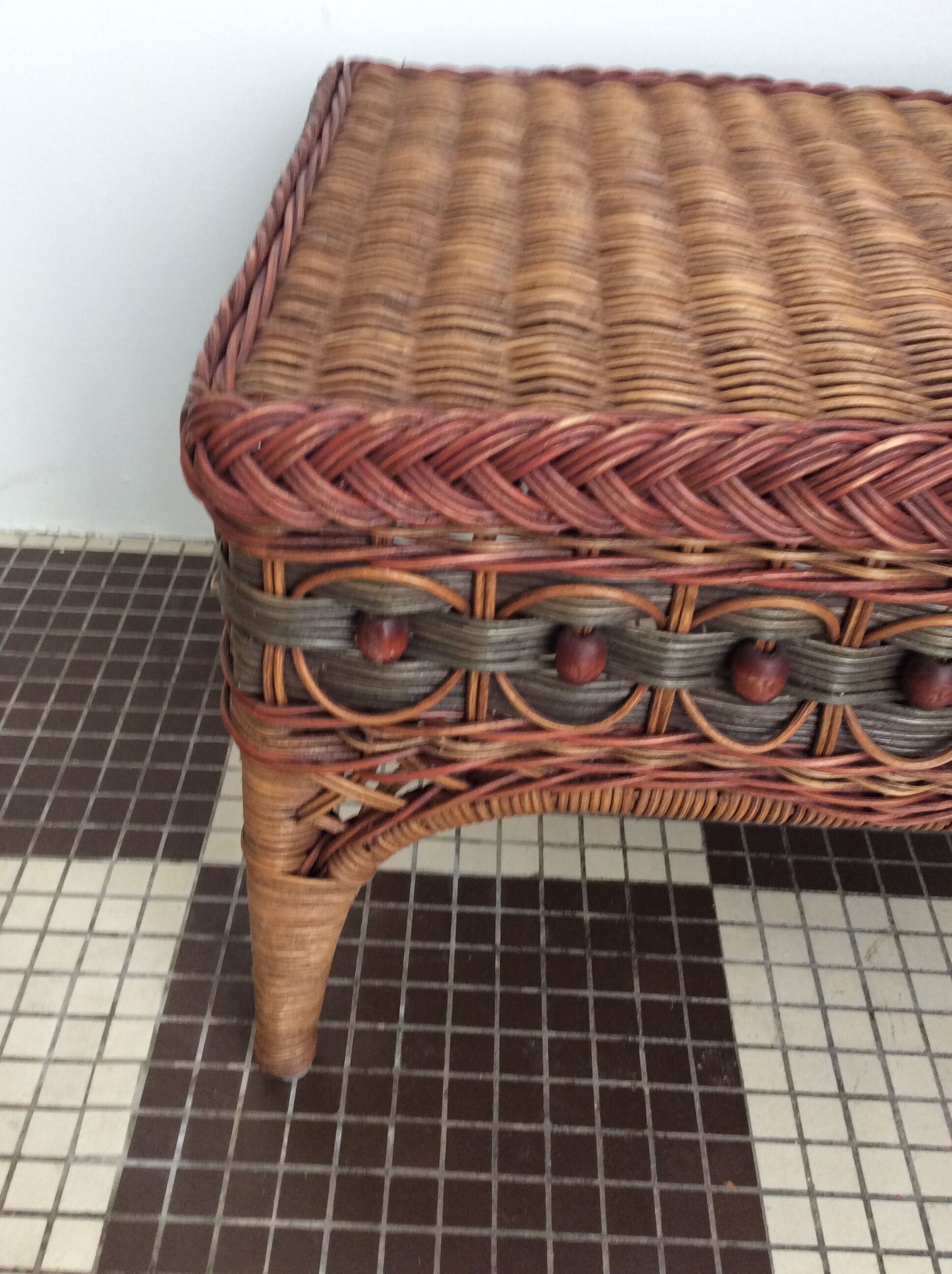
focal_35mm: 32
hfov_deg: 44.1
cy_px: 637
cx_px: 476
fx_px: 1177
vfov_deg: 56.9
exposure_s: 1/25
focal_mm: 3.3
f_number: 2.4
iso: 64
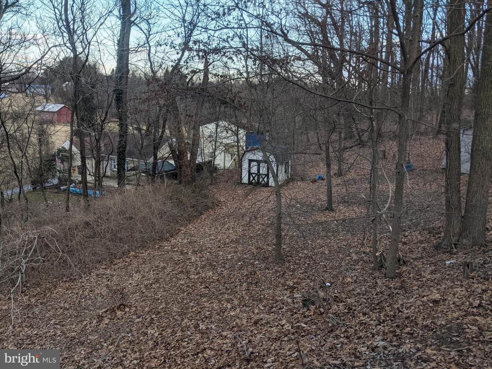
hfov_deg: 65.3
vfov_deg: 51.4
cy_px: 184
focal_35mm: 27
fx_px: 384
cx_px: 246
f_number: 1.8
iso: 35
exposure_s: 1/334
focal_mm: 4.44
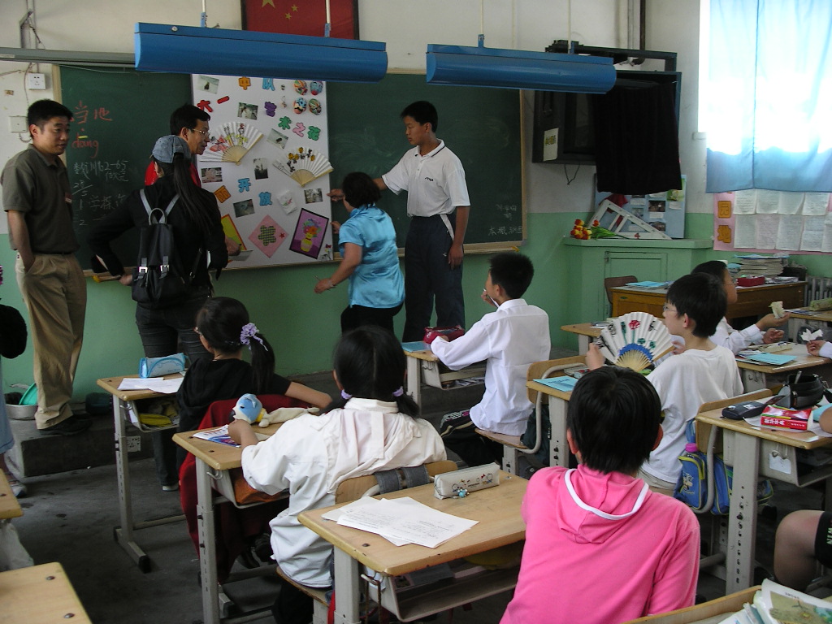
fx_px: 889
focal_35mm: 37
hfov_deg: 50.1
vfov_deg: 38.7
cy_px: 312
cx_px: 416
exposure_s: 1/43
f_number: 2.8
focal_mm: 7.8
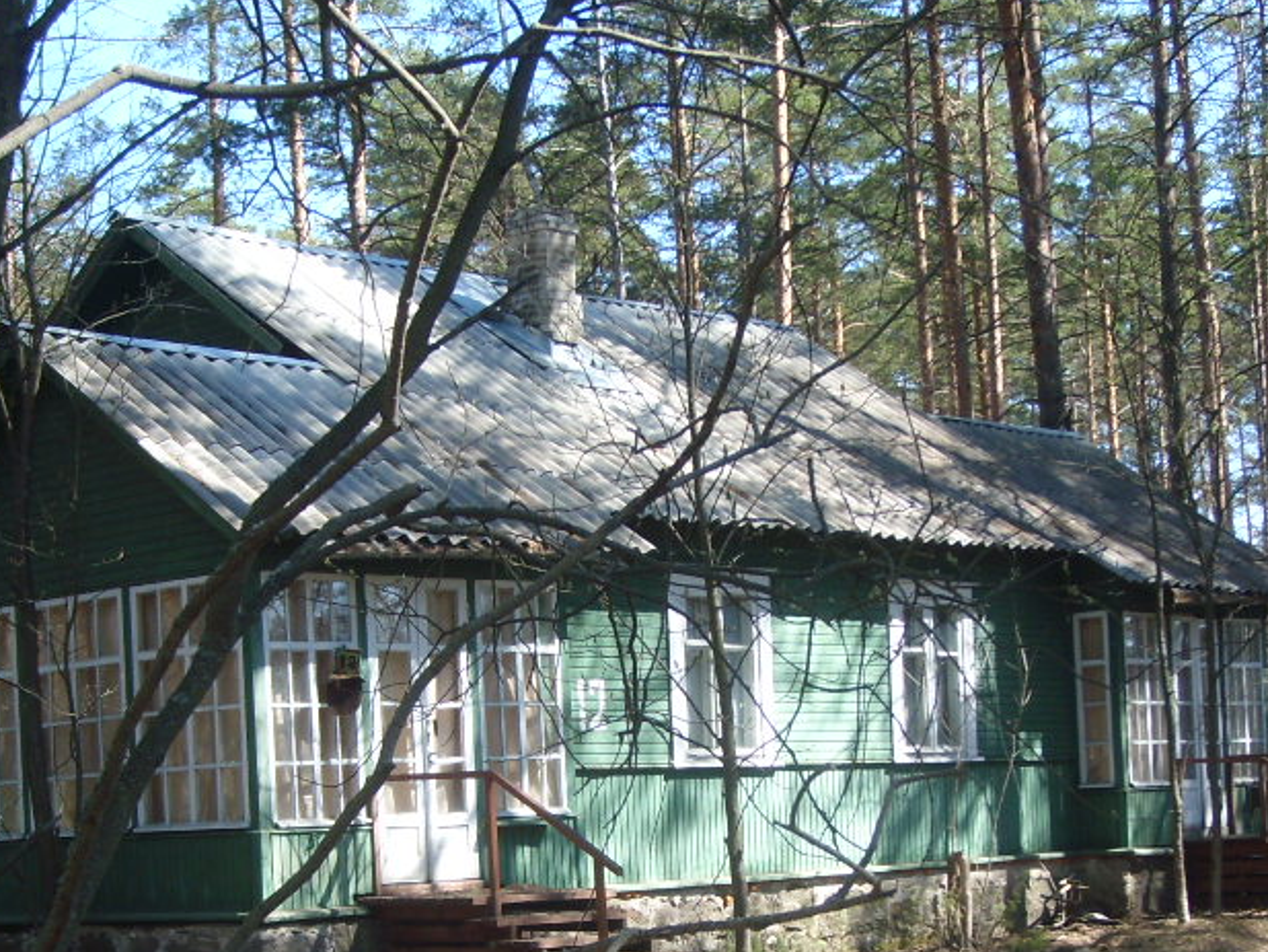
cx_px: 662
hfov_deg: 26.7
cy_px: 744
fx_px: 2675
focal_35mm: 73
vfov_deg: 20.0
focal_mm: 7.43
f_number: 3.1
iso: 50
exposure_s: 1/284
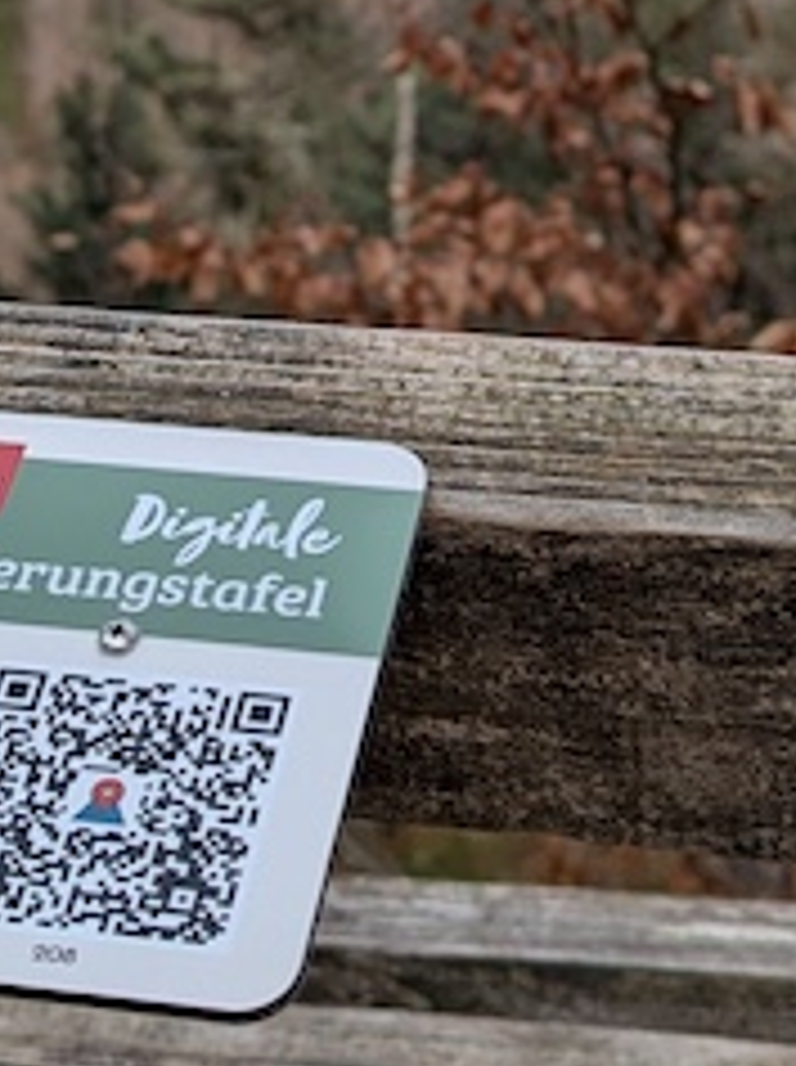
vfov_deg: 17.7
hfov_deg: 13.7
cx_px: 346
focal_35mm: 108
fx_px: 3320
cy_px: -79
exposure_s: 1/1167
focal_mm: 6.81
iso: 48
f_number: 1.85
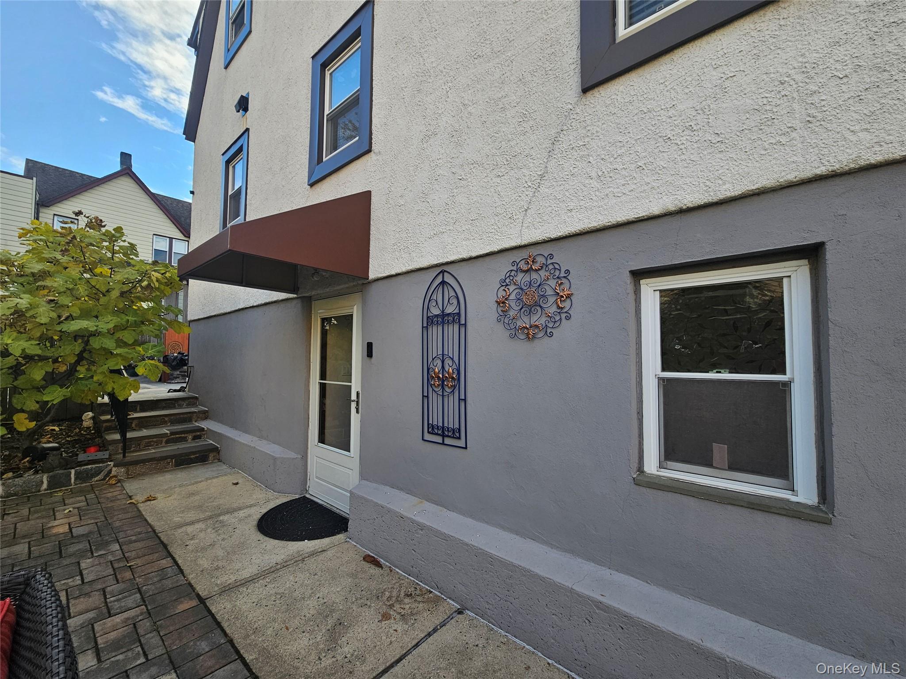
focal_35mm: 13
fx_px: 340
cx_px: 453
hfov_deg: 106.2
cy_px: 340
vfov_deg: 89.9
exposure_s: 1/351
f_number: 2.2
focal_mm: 2.2
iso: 50
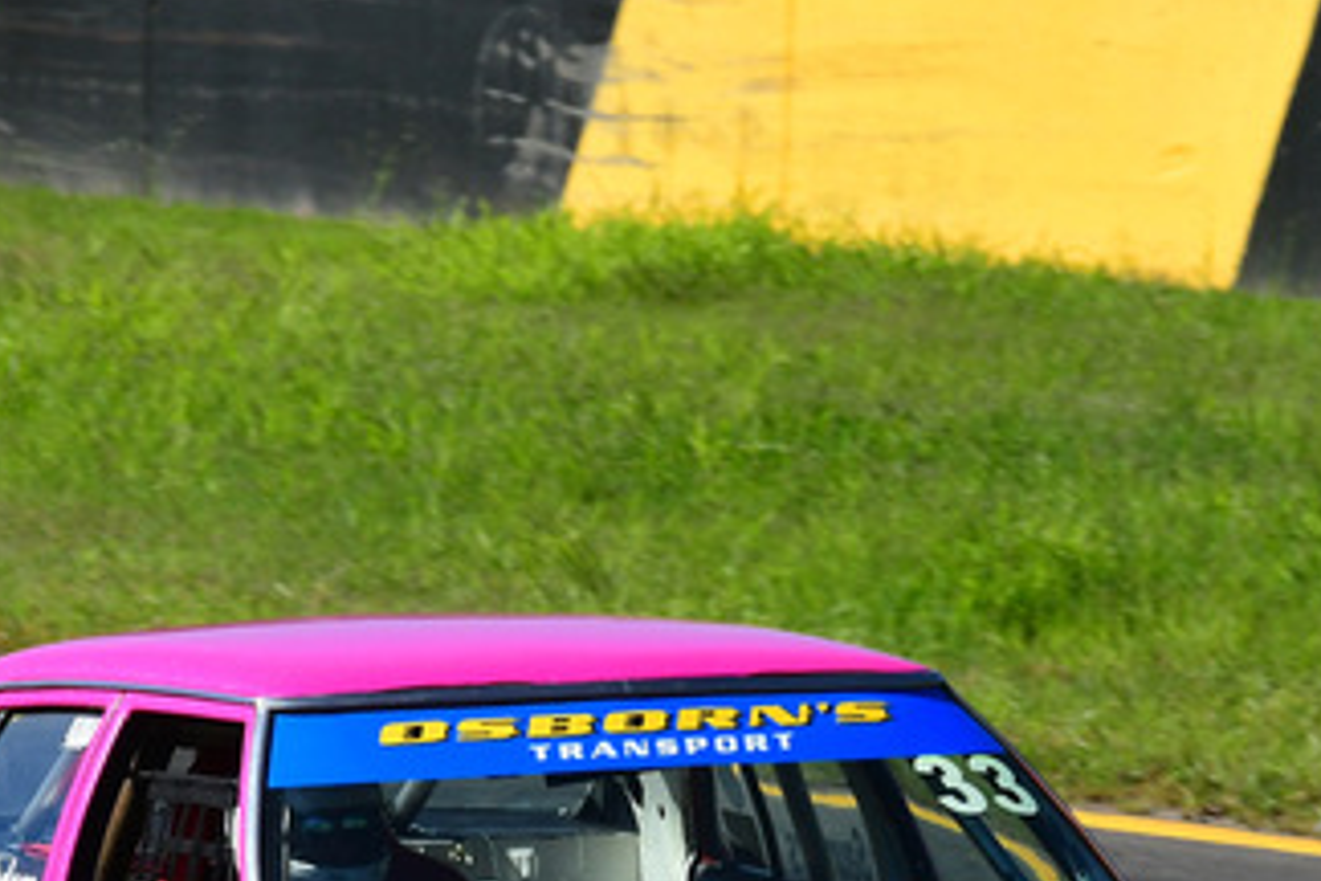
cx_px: 595
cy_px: 742
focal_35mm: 1408
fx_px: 51662
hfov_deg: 1.5
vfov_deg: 1.0
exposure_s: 1/640
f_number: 13
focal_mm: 380
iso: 500
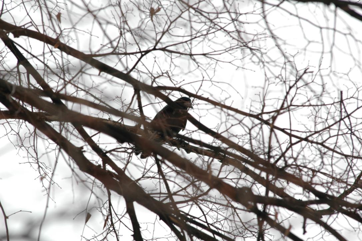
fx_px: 3014
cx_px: 181
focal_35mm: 300
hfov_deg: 6.9
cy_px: 120
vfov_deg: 4.6
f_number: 6.3
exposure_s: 1/160
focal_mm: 200
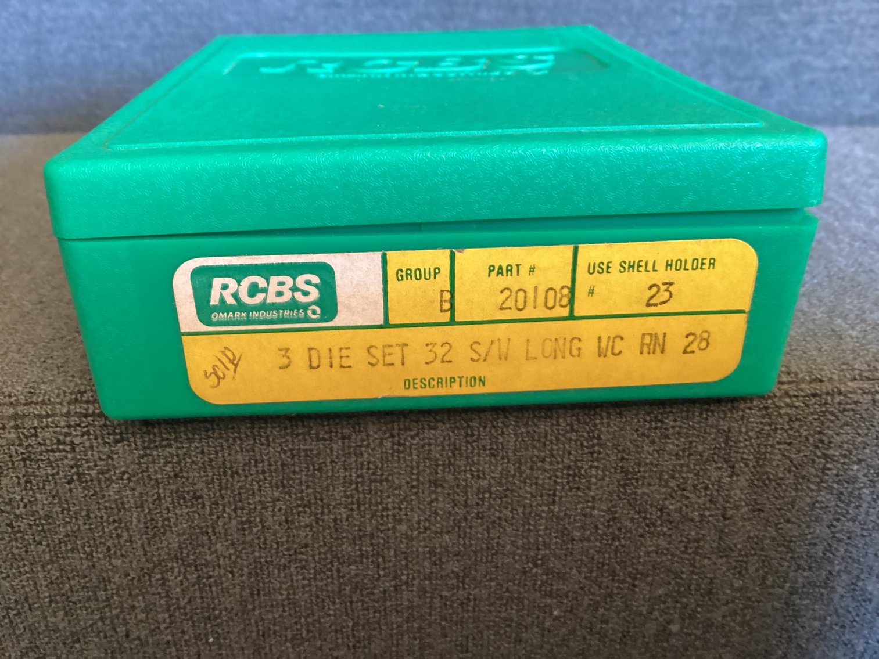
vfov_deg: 45.4
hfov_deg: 58.3
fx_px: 787
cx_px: 440
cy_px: 330
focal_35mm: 31
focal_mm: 3.3
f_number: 2.4
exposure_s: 1/33
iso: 250
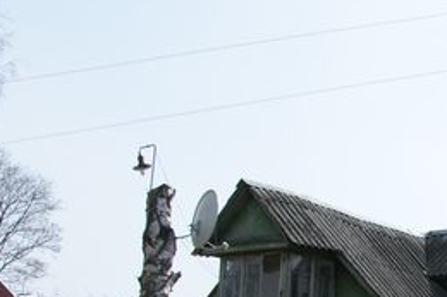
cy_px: 327
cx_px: 590
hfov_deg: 18.2
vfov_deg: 12.9
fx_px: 1290
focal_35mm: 104
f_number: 10
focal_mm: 18
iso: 100
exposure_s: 1/160
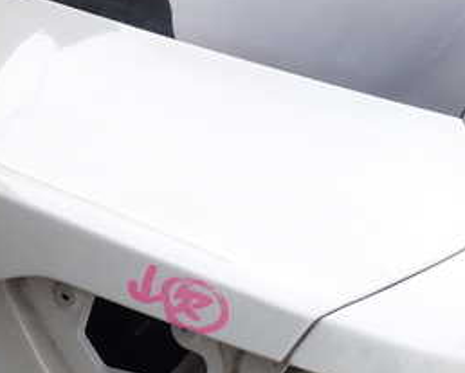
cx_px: -31
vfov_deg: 22.5
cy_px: 150
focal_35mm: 68
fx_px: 937
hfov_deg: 26.0
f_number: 3.2
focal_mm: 5.4
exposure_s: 1/400
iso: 100
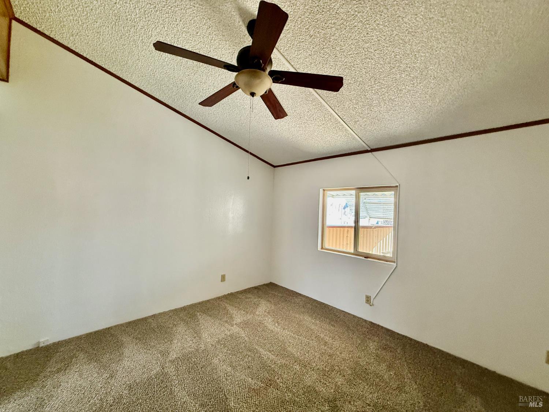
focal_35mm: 14
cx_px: 274
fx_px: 222
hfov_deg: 102.1
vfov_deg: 85.7
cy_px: 206
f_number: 2.2
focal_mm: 2.22
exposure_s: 1/60
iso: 250
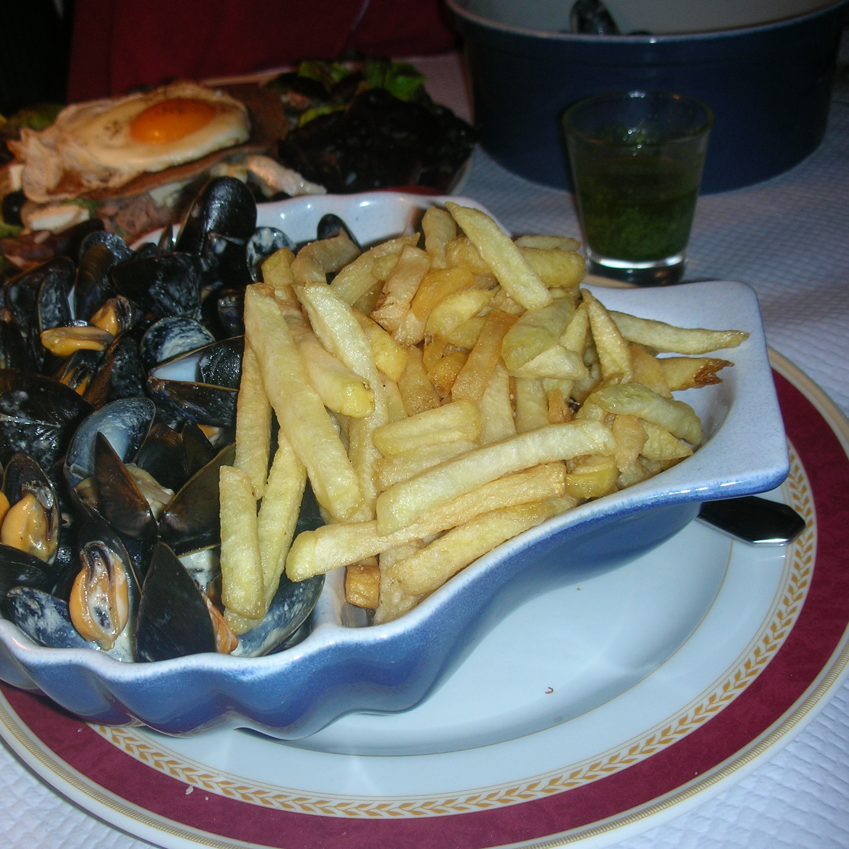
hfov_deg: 39.5
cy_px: 423
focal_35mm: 42
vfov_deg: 40.0
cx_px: 275
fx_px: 1165
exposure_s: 1/60.1
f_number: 3
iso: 50
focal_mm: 5.8
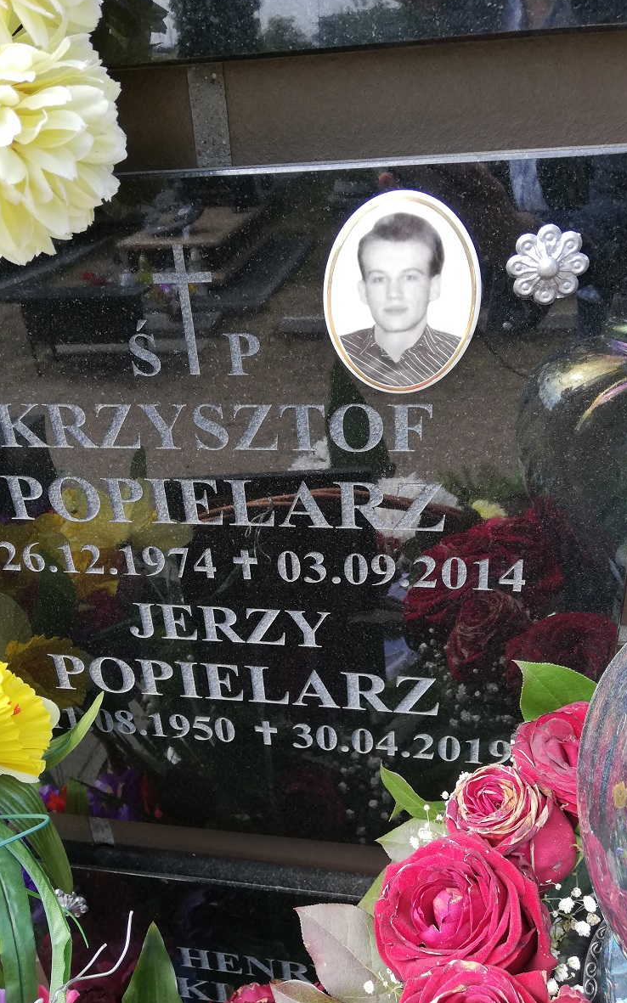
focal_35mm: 28
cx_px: 299
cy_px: 498
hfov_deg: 44.5
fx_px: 766
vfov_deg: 66.5
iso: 64
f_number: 2.2
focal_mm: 3.81
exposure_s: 1/120
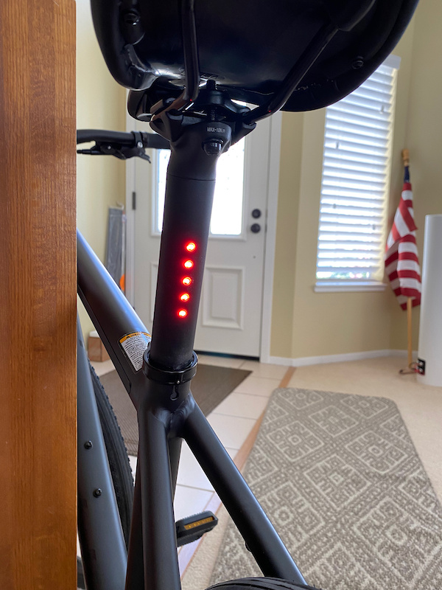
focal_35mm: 26
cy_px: 295
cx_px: 221
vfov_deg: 67.3
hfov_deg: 53.1
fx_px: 443
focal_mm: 4.25
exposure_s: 1/94
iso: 125
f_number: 1.8
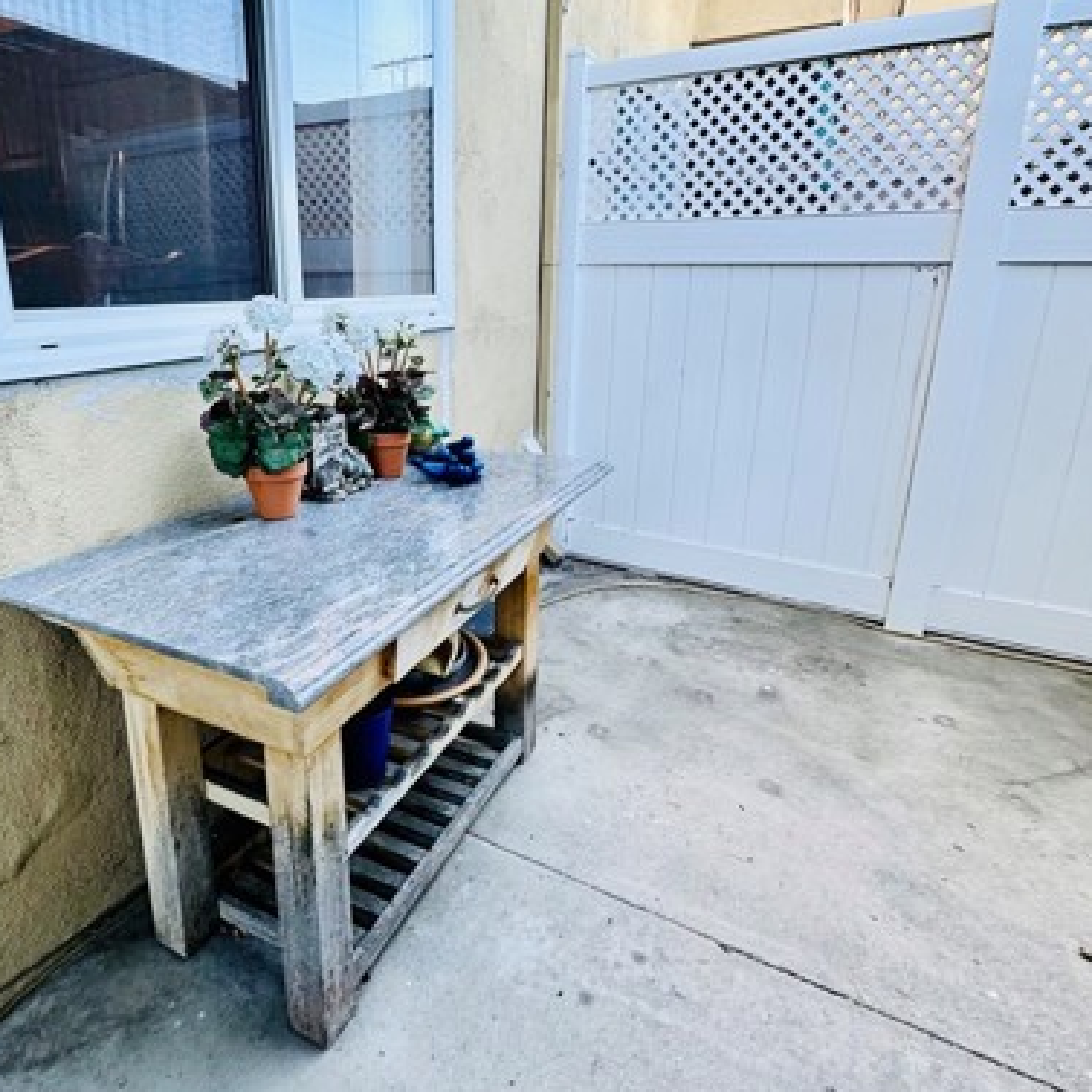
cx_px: 432
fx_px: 749
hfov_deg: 71.3
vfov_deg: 71.8
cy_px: 475
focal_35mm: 21
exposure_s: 1/99
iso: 50
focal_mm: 2.22
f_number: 2.2
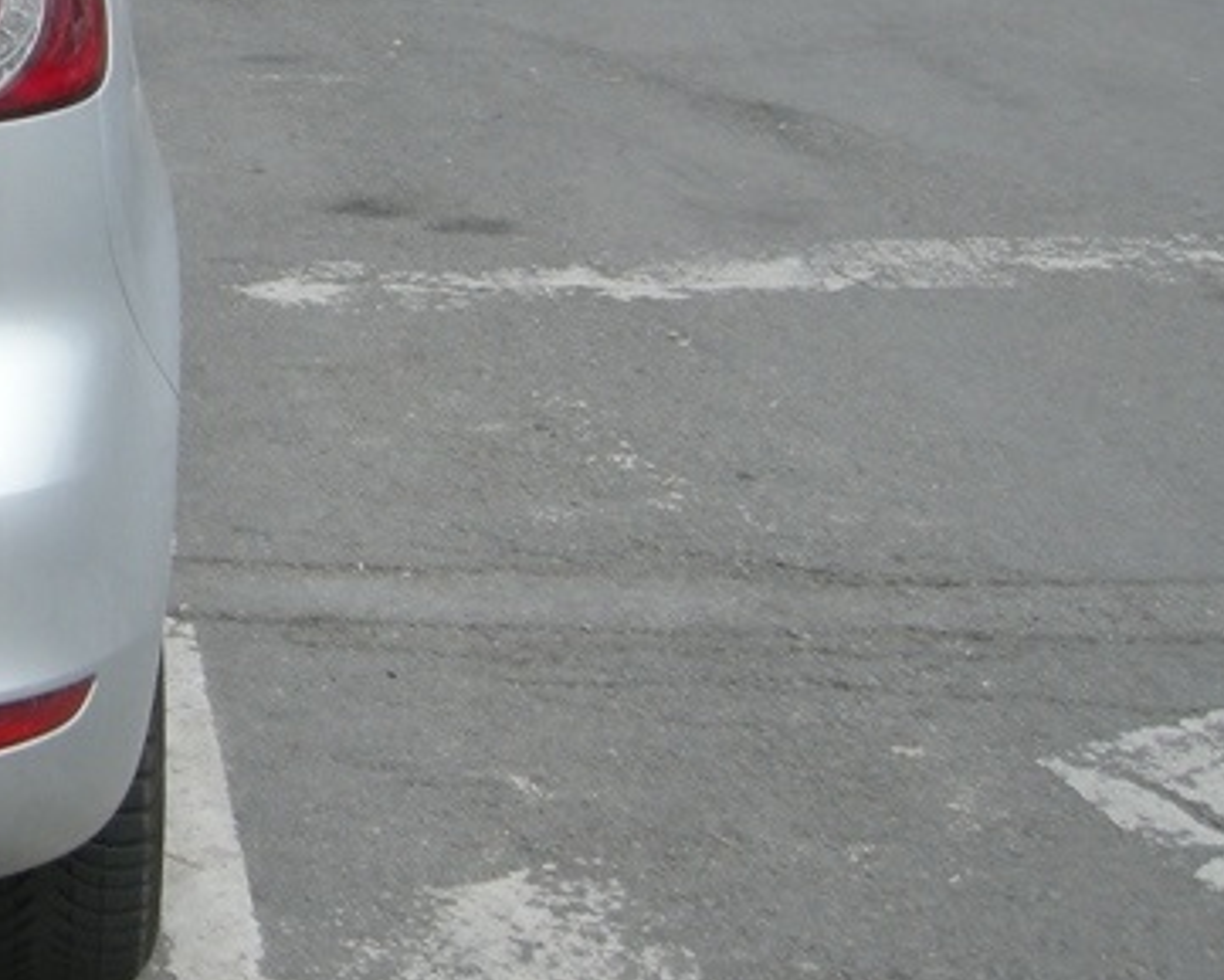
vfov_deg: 15.4
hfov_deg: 18.3
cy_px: -149
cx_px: -420
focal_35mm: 97
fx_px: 3515
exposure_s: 1/706
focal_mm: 7.5
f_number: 3.4
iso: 64
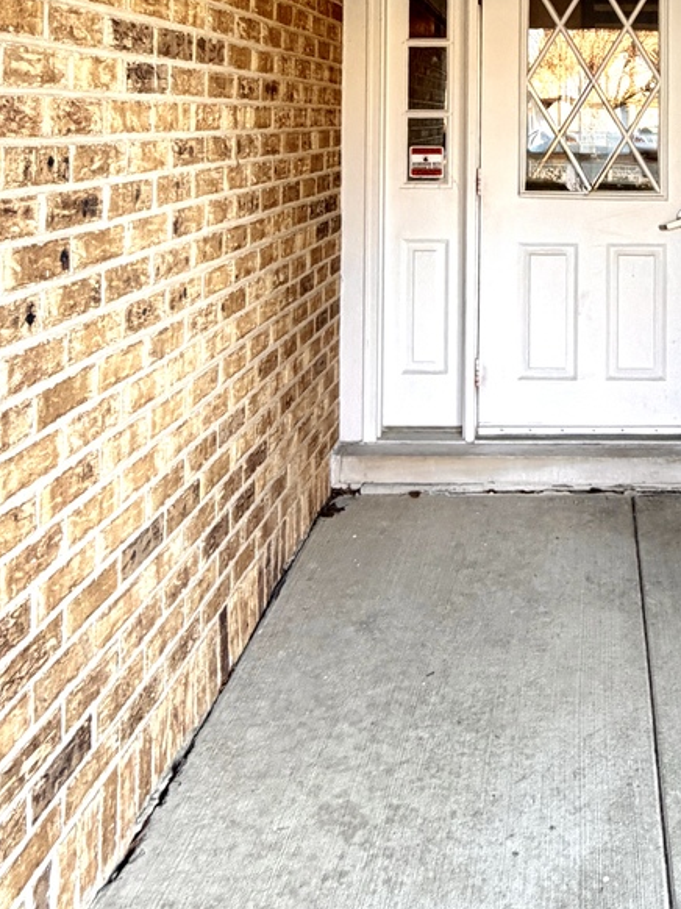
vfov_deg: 60.0
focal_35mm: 26
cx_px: 594
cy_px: 139
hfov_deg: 48.3
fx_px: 682
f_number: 2.2
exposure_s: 1/121
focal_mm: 2.22
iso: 160
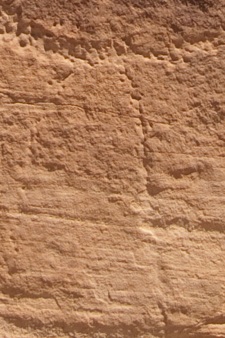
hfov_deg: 3.7
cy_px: -460
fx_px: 3512
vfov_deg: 5.3
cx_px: 145
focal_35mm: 374
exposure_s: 1/320
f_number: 9
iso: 200
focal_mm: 48
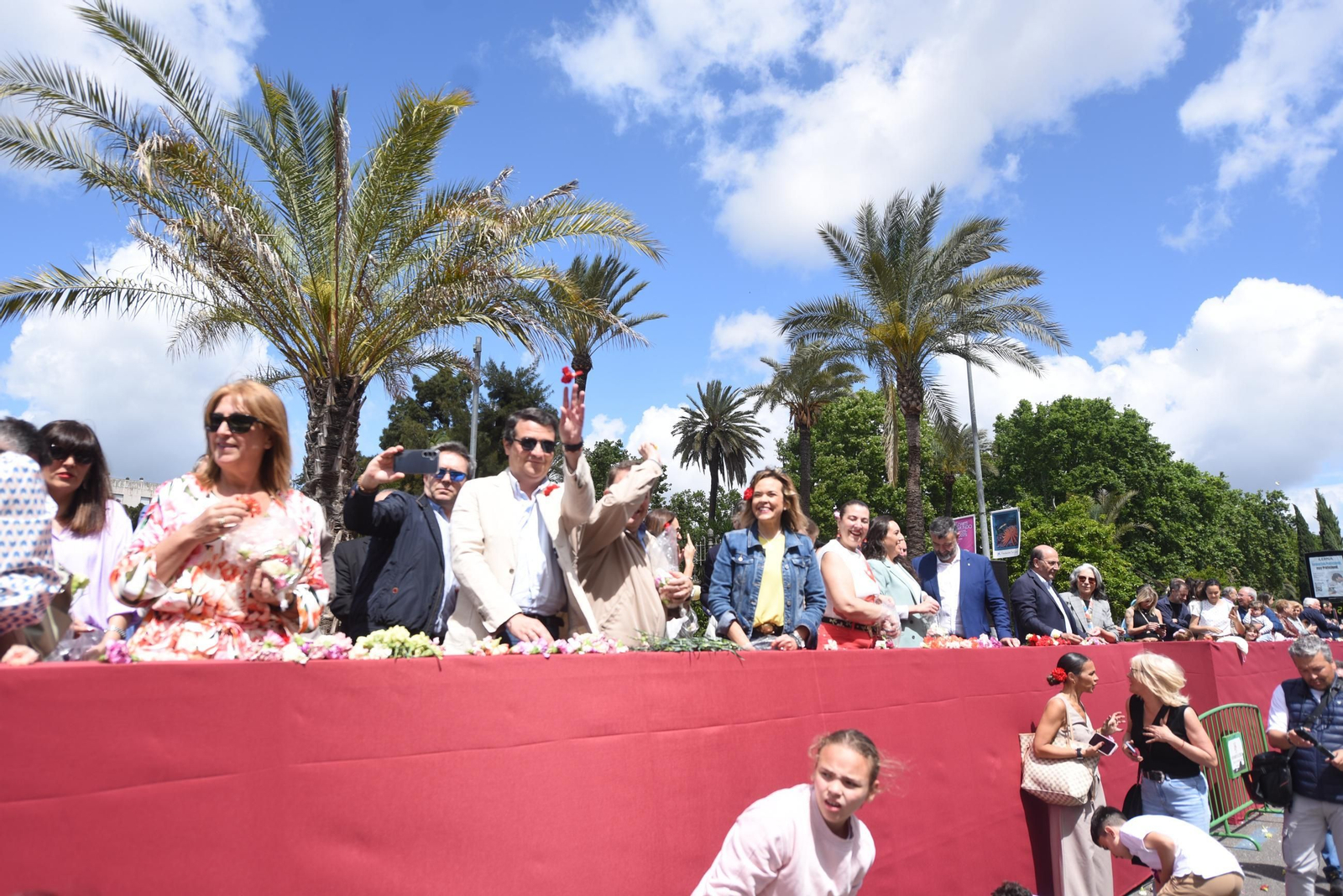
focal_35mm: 24
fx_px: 896
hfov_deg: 73.7
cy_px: 448
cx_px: 672
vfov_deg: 53.2
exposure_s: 1/1000
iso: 100
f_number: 3.5
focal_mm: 24
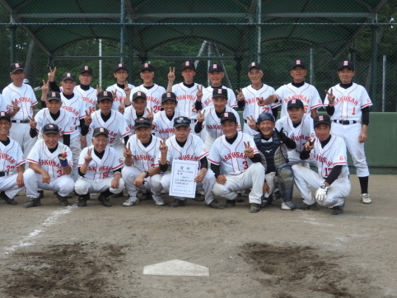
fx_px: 643
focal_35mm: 56
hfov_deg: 34.2
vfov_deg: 26.1
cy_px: 145
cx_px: 152
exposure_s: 1/400
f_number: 4
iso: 100
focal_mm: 8.1
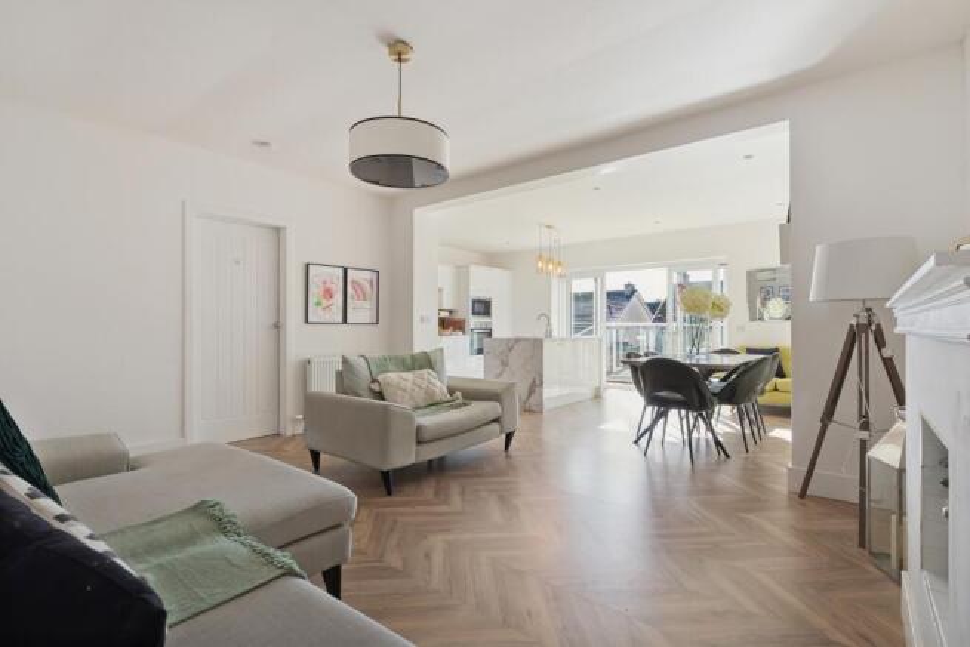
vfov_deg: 72.1
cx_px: 485
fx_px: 445
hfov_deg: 95.0
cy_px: 324
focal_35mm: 16
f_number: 10
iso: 800
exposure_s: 1/100
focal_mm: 11
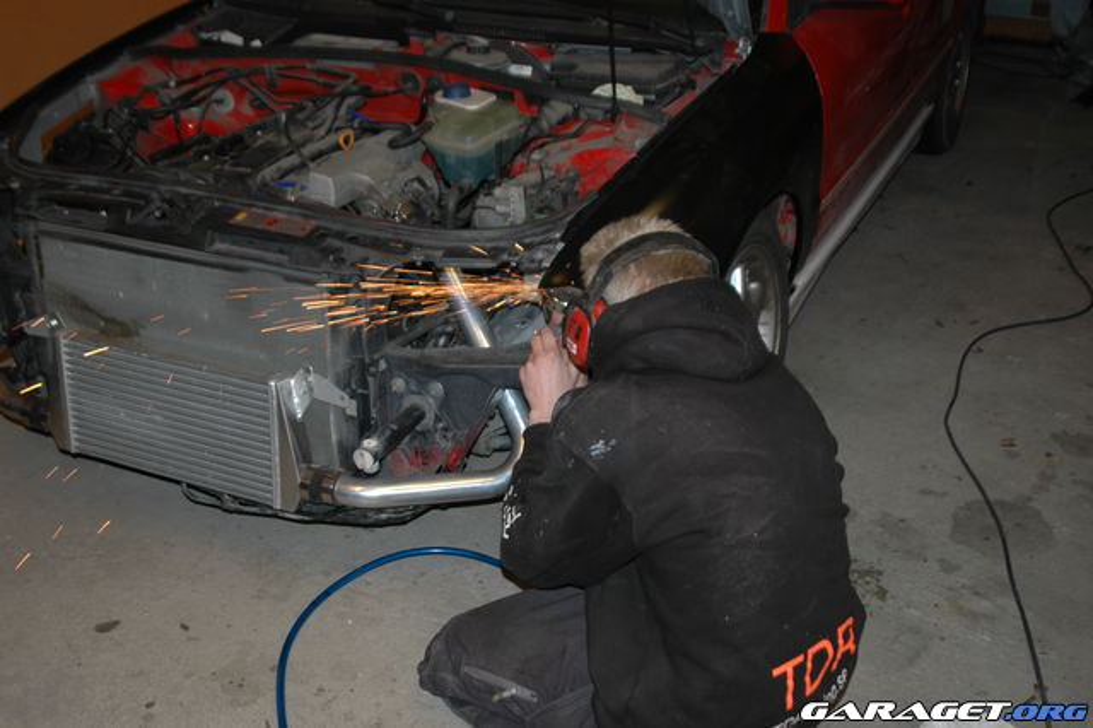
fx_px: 1274
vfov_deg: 31.9
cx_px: 546
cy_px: 364
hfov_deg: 46.4
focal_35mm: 42
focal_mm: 28
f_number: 3.5
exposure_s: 1/60
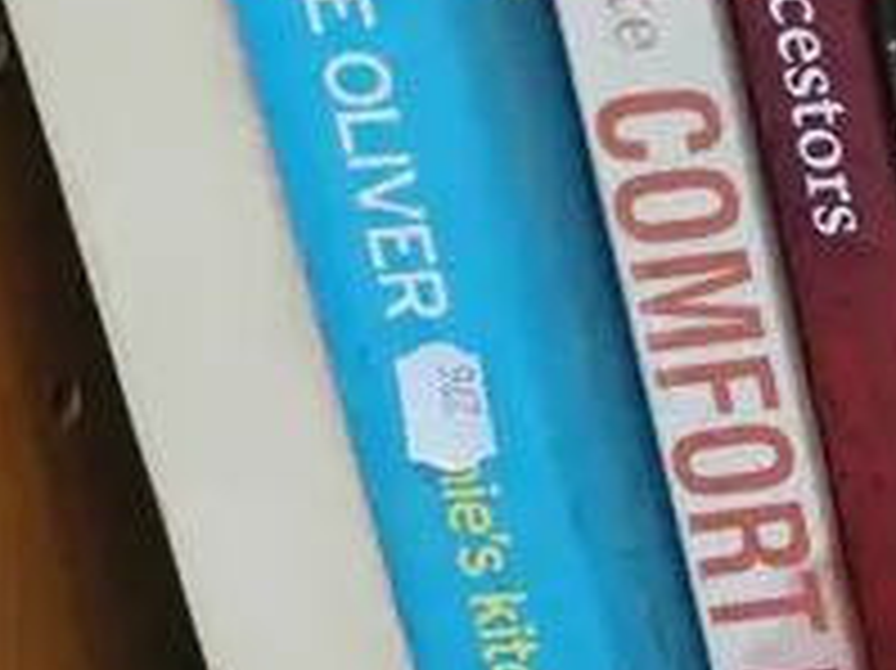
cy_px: 436
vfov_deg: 10.3
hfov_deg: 11.1
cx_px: 2292
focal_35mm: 144
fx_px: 3725
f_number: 5.6
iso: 1600
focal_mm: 14
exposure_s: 1/100
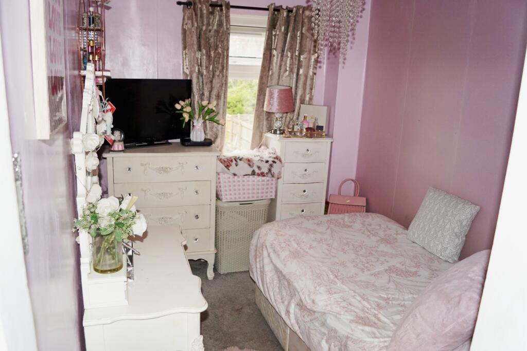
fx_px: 395
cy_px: 176
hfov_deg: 67.4
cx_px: 264
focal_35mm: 27
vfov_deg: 47.9
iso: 500
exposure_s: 1/160
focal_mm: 18
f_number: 3.5
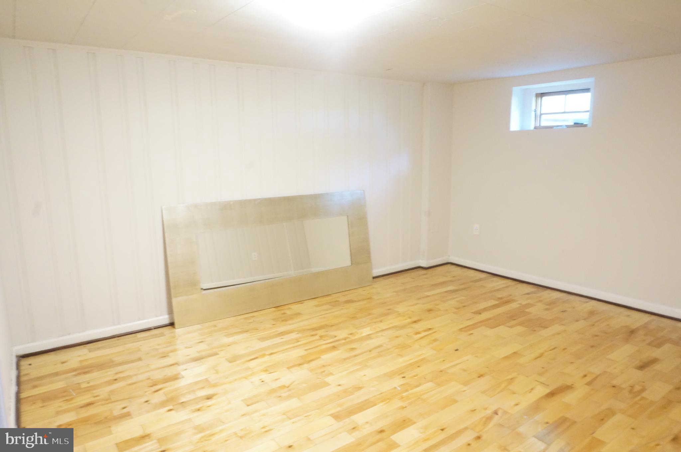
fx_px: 453
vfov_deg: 53.0
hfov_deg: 73.8
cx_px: 340
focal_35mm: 24
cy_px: 226
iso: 3200
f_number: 16
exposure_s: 1/2.5
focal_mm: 16
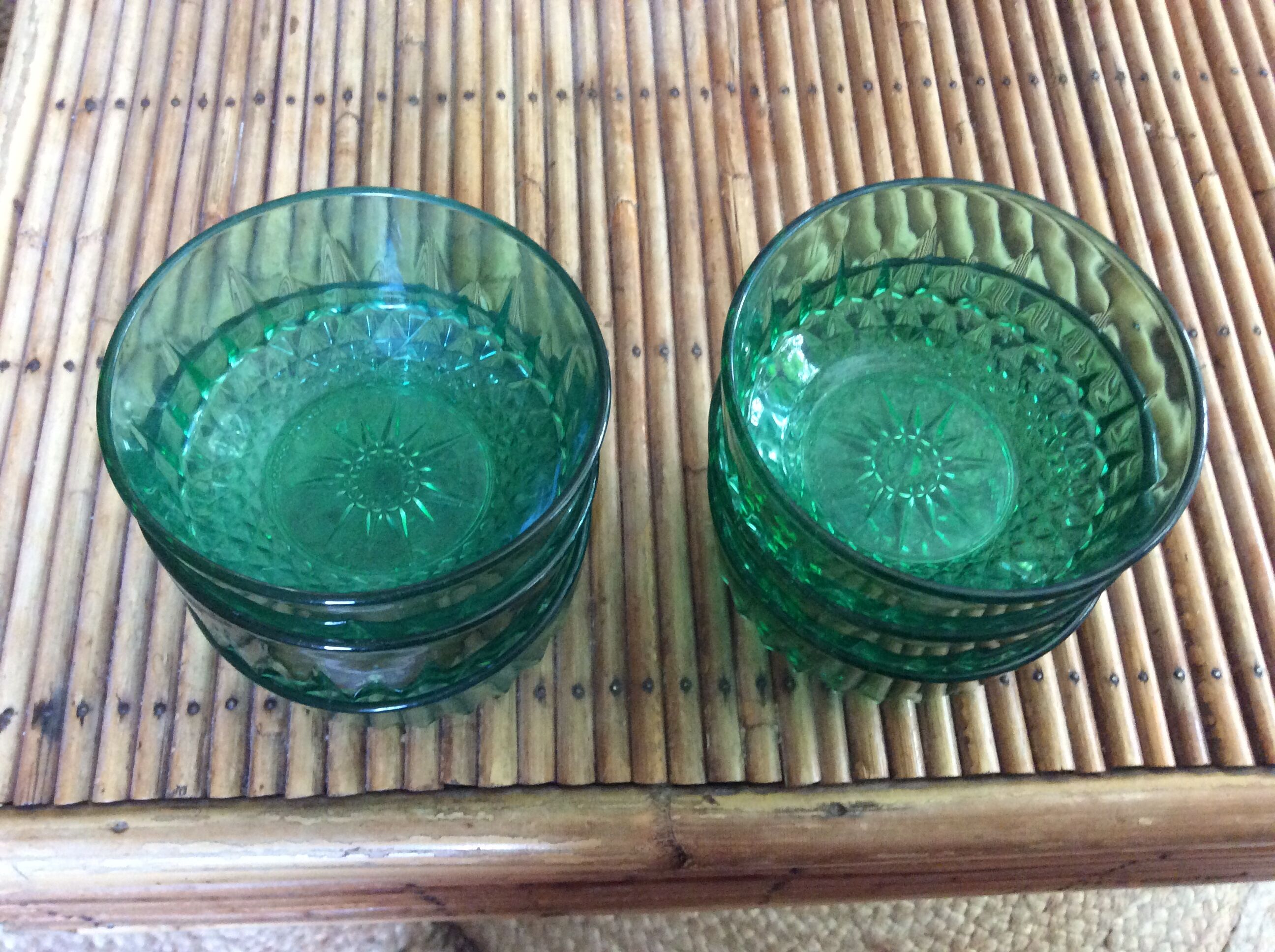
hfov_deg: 56.9
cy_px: 476
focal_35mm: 32
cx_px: 638
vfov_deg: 44.1
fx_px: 1177
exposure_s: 1/25
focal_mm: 3.3
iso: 250
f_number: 2.4
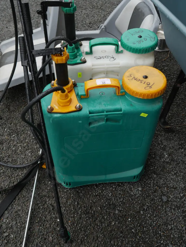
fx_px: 243
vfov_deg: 53.9
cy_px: 124
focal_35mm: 34
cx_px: 93
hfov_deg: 41.8
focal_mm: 17
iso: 200
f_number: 5
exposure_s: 1/160
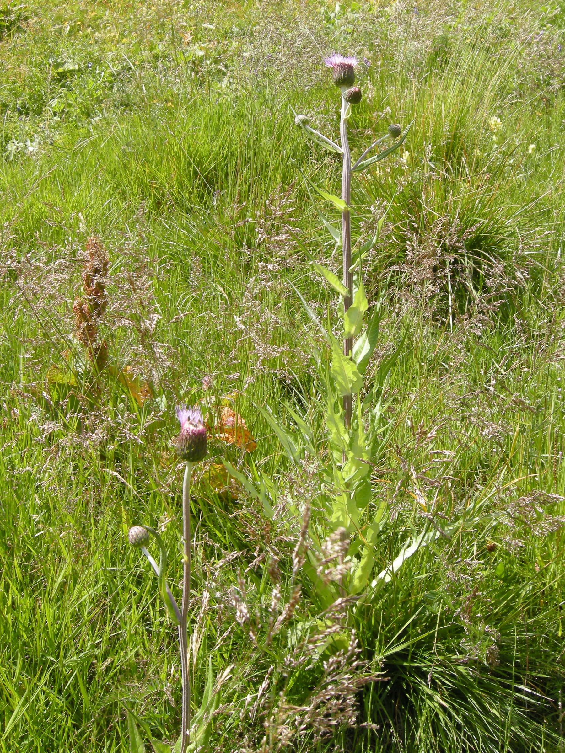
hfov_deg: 40.7
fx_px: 762
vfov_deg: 52.6
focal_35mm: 35
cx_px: 282
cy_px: 376
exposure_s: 1/140
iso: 64
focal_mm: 7.5
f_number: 4.8
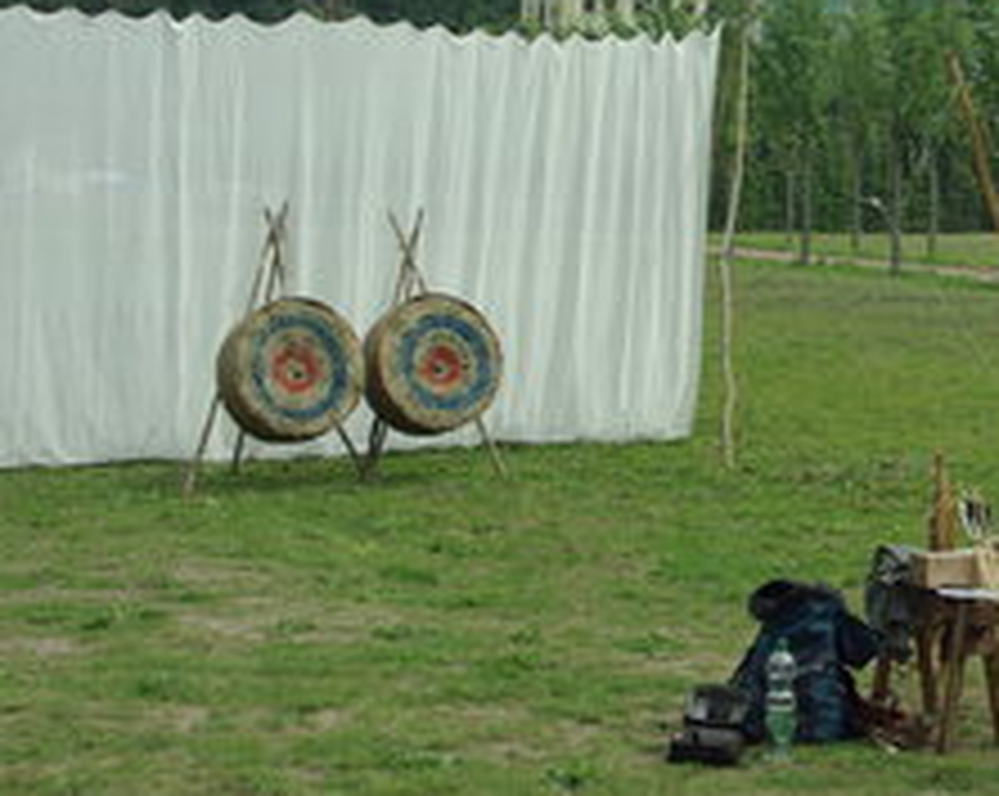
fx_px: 2718
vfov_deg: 16.6
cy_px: 297
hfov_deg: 20.1
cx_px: 1015
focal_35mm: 92
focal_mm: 29
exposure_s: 1/180
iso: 100
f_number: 6.7
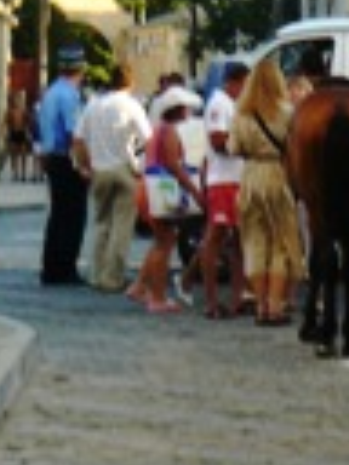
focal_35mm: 180
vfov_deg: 11.0
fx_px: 2420
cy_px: 211
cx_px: 705
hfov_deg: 7.9
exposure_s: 1/100
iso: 100
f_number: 3.6
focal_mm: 6
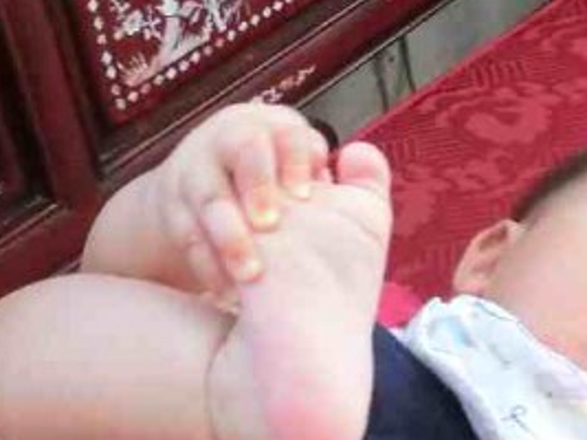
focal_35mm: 96
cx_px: 270
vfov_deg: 15.4
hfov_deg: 20.4
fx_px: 1627
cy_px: 163
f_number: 3.3
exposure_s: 1/125
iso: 640
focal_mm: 4.4
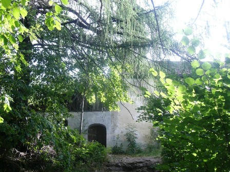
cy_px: 86
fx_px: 252
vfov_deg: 37.7
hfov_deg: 49.0
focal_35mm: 38
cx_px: 115
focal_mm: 6.3
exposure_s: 1/160
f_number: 3.1
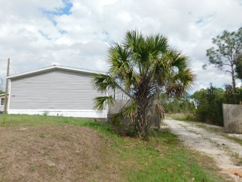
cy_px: 91
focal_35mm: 23
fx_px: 161
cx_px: 121
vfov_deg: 58.9
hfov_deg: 73.9
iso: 125
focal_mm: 4
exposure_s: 1/400
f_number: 6
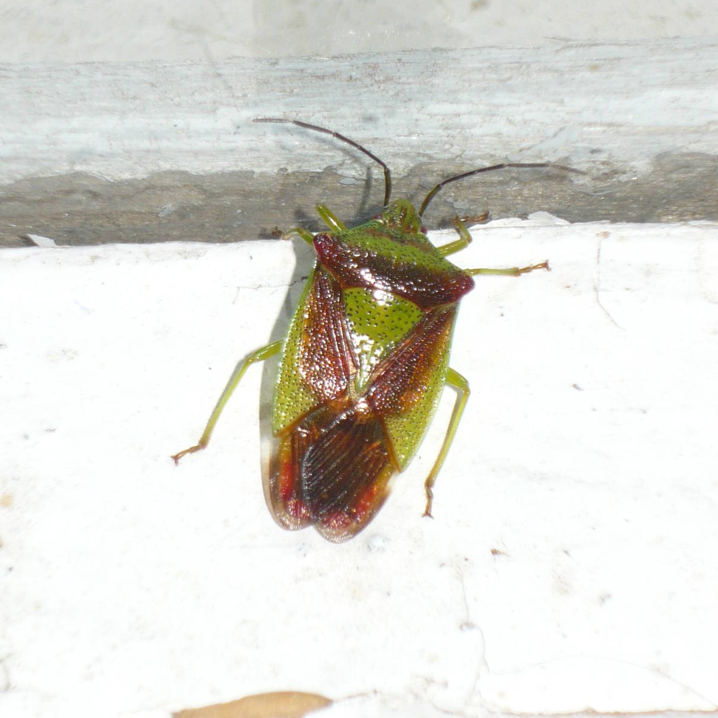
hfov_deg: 9.3
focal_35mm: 189
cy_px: 326
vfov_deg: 9.3
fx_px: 4435
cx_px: 359
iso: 100
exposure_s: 1/60
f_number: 5.1
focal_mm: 16.5
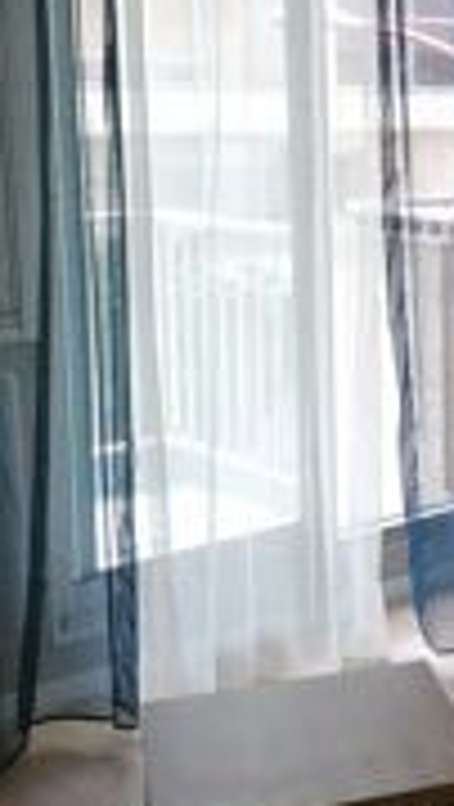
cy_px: 286
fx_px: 1495
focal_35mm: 70
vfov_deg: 30.0
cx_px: 697
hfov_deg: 15.8
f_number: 1.8
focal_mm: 4.75
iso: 50
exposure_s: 1/50
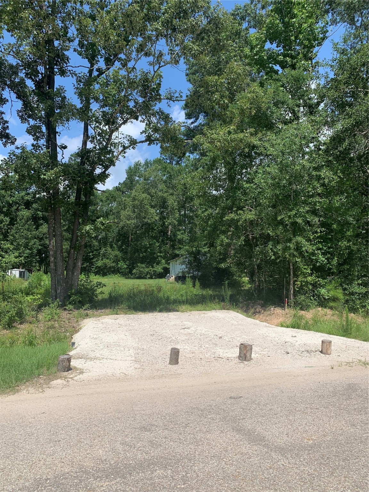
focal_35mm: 26
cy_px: 246
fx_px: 370
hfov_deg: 53.1
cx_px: 184
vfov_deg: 67.3
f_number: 1.8
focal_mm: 4.25
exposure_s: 1/2545
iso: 25
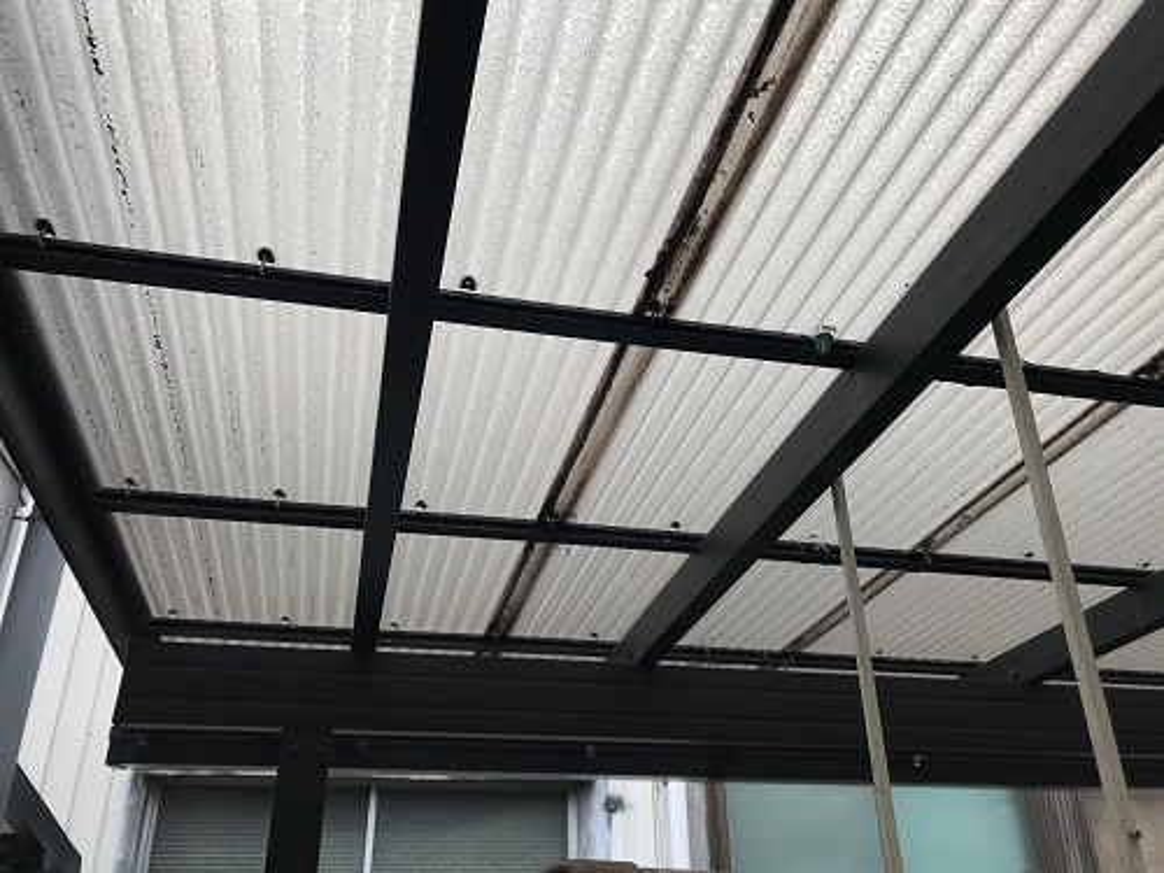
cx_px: 582
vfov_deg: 49.7
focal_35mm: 28
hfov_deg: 63.4
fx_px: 942
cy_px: 436
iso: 20
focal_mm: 3.99
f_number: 1.8
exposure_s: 1/363
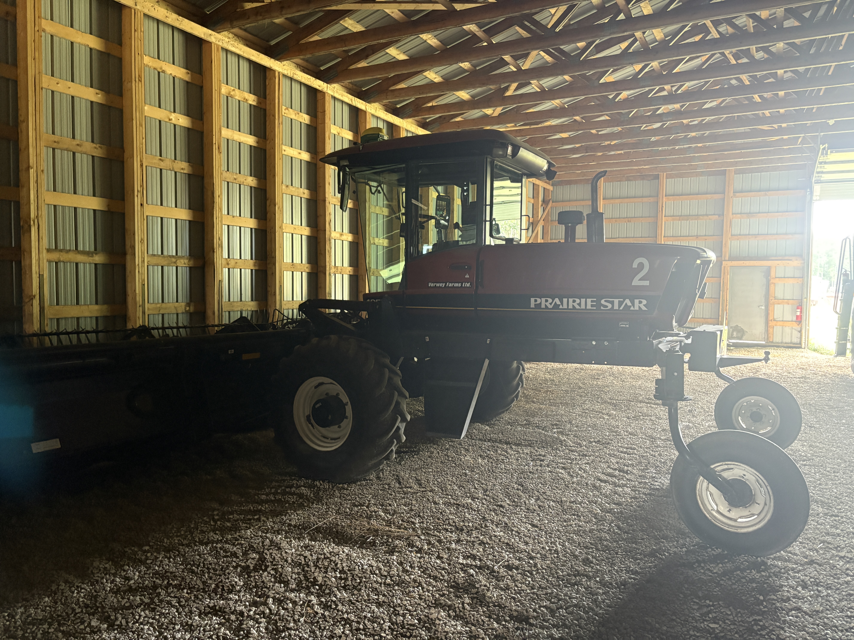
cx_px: 427
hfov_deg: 67.3
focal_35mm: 26
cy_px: 320
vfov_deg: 53.1
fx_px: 641
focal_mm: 5.96
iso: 500
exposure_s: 1/42
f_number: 1.6
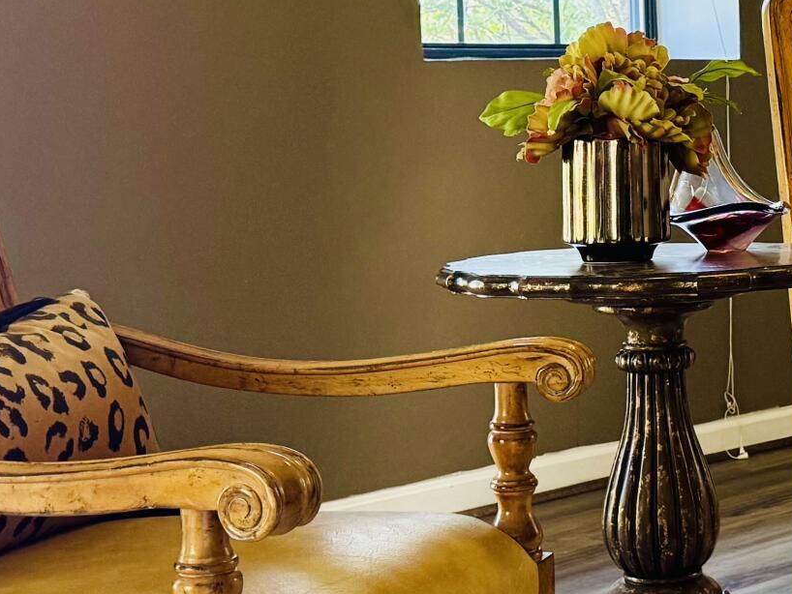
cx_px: 892
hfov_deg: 21.0
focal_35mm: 88
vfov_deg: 16.8
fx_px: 2014
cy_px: 228
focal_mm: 6.76
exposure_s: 1/120
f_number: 1.78
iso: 200
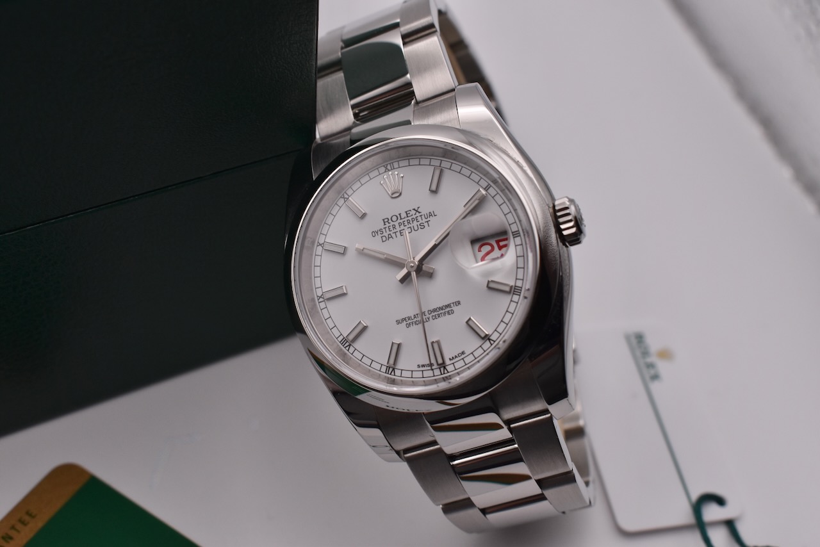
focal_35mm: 46
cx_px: 410
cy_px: 274
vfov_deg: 29.0
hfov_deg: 42.3
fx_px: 1059
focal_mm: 31
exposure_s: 1/125
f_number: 8
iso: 400
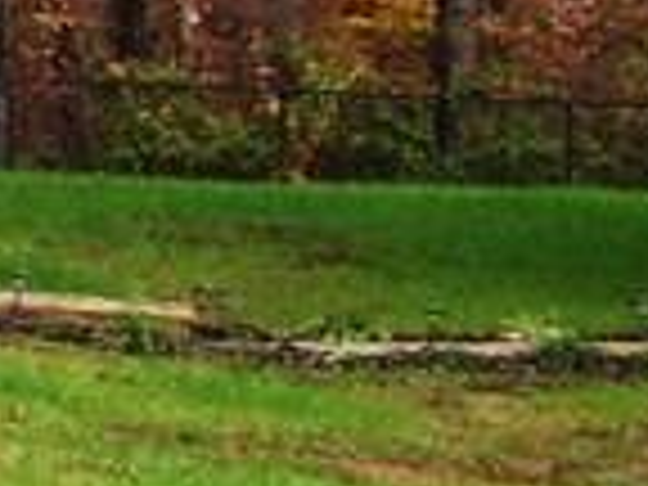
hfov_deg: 7.0
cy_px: -117
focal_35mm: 264
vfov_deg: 5.6
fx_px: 4942
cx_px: -976
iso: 80
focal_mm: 6
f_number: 2.7
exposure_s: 1/500
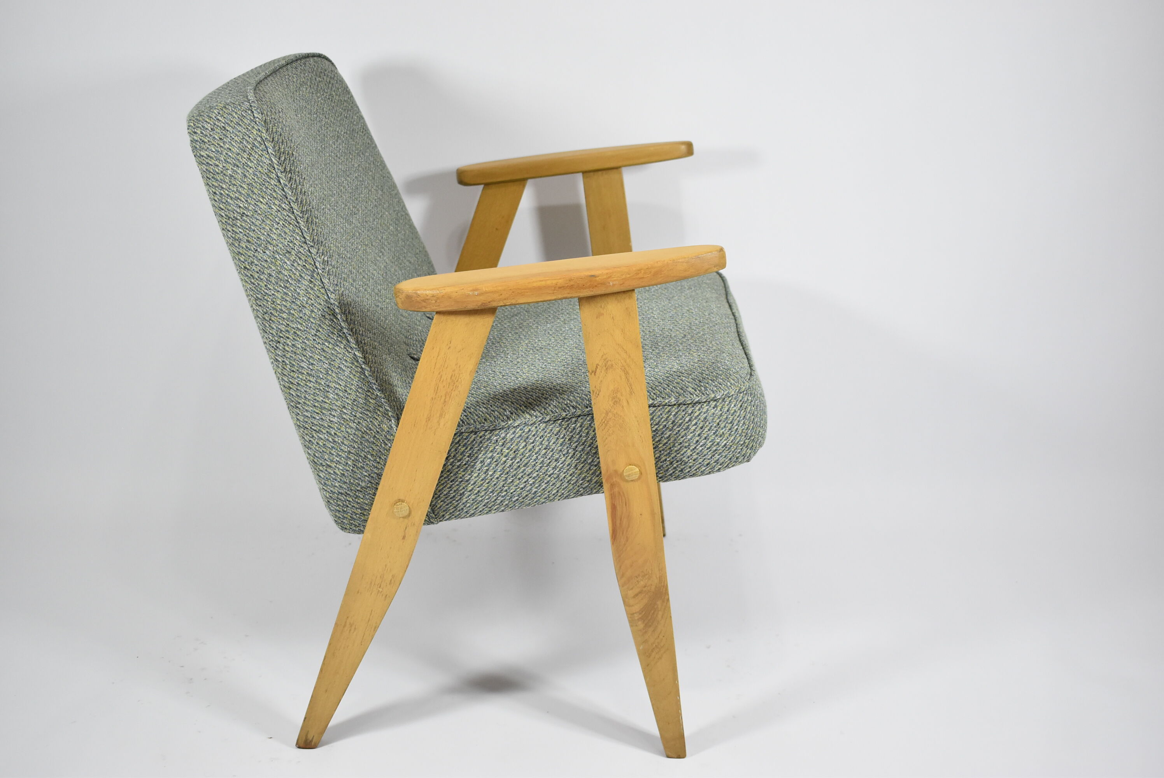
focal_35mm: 40
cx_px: 582
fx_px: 1310
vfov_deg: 33.1
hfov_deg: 47.9
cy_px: 389
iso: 1100
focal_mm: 27
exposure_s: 1/125
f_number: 4
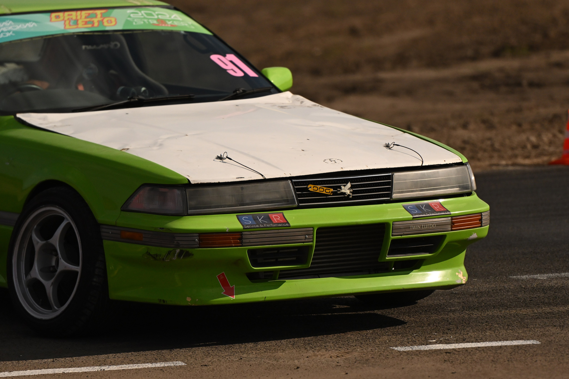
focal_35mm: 300
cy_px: 190
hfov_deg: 6.9
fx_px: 4741
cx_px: 284
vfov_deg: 4.6
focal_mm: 200
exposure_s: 1/32000
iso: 720
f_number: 2.8
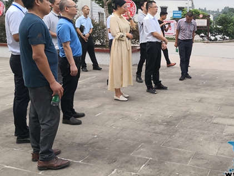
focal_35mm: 41
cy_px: 57
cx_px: 169
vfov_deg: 34.8
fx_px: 277
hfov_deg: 44.6
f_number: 1.6
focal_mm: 3.95
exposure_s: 1/710
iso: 50
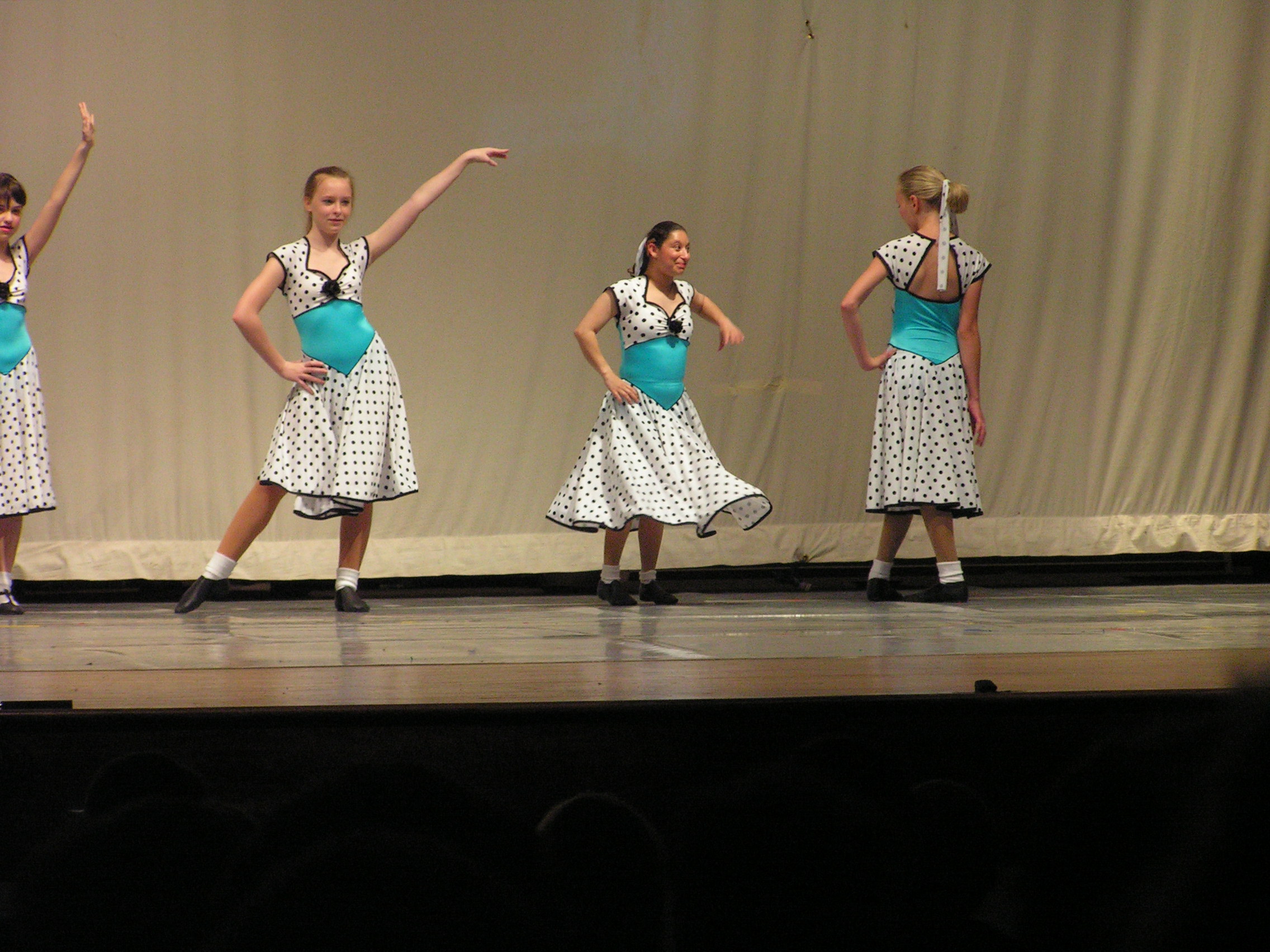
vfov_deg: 7.1
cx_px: 635
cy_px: 476
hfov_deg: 9.5
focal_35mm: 209
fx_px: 7668
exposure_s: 1/125
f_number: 3.2
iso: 200
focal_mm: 34.7
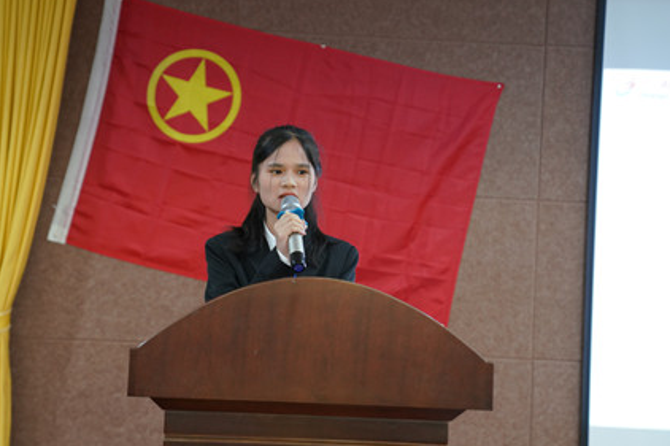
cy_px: 231
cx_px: 289
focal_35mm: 83
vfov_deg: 16.4
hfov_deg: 24.5
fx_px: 1544
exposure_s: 1/80
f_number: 2.8
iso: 2000
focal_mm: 70
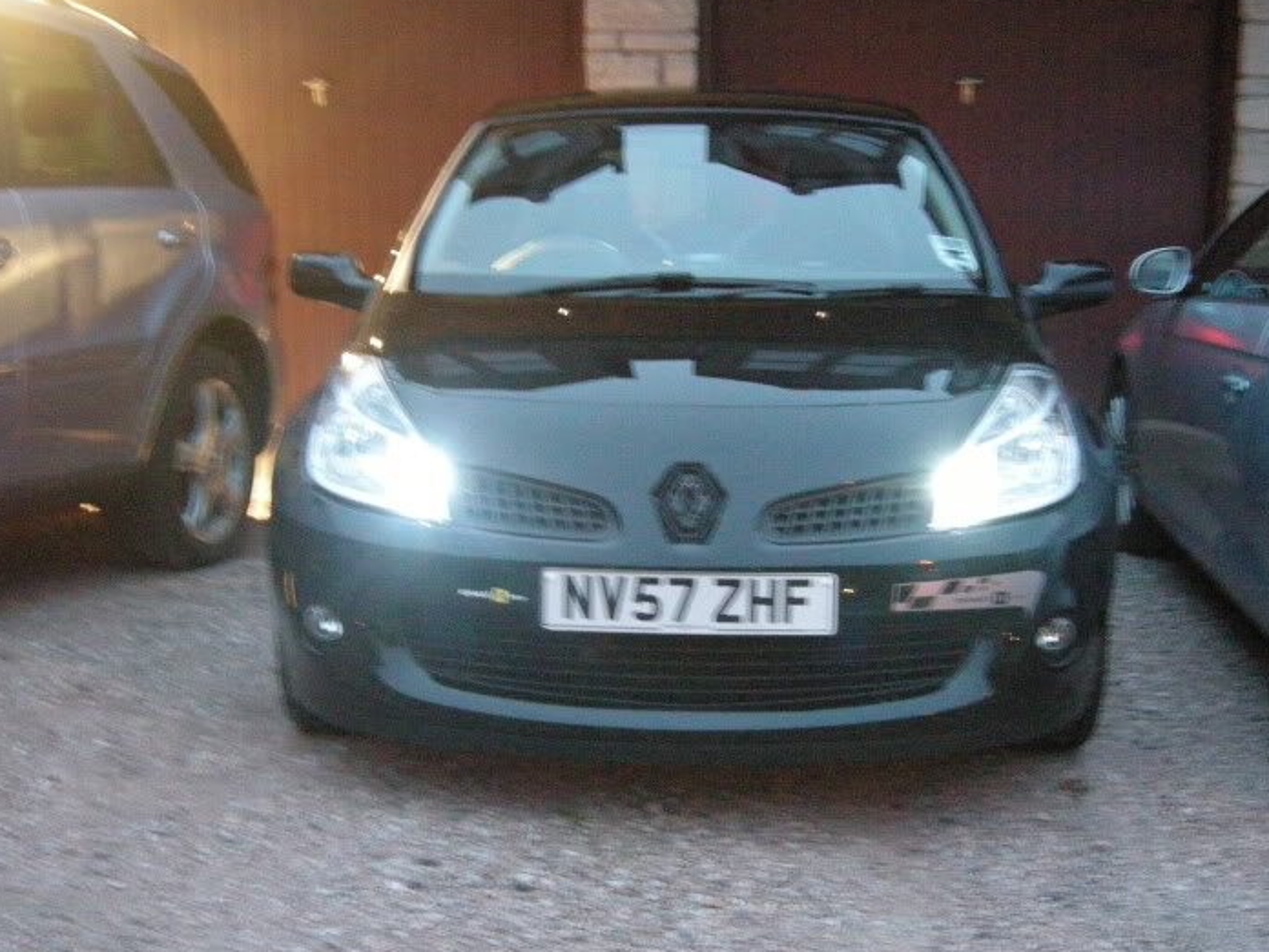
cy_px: 560
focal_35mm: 53
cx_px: 691
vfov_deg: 27.5
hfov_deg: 36.1
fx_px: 1943
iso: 800
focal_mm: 7.5
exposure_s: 1/4.4
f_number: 2.7
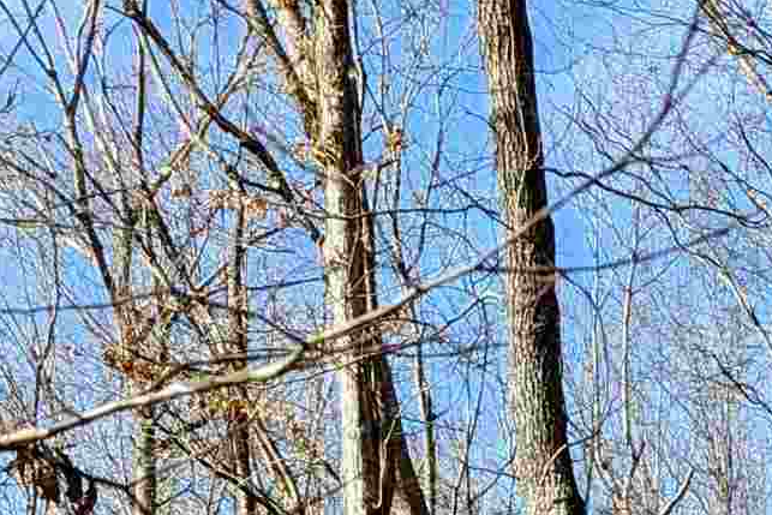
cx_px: 1047
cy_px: 1381
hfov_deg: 16.2
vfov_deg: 9.7
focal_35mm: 119
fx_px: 2552
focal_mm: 6.81
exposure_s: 1/960
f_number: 1.85
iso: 39
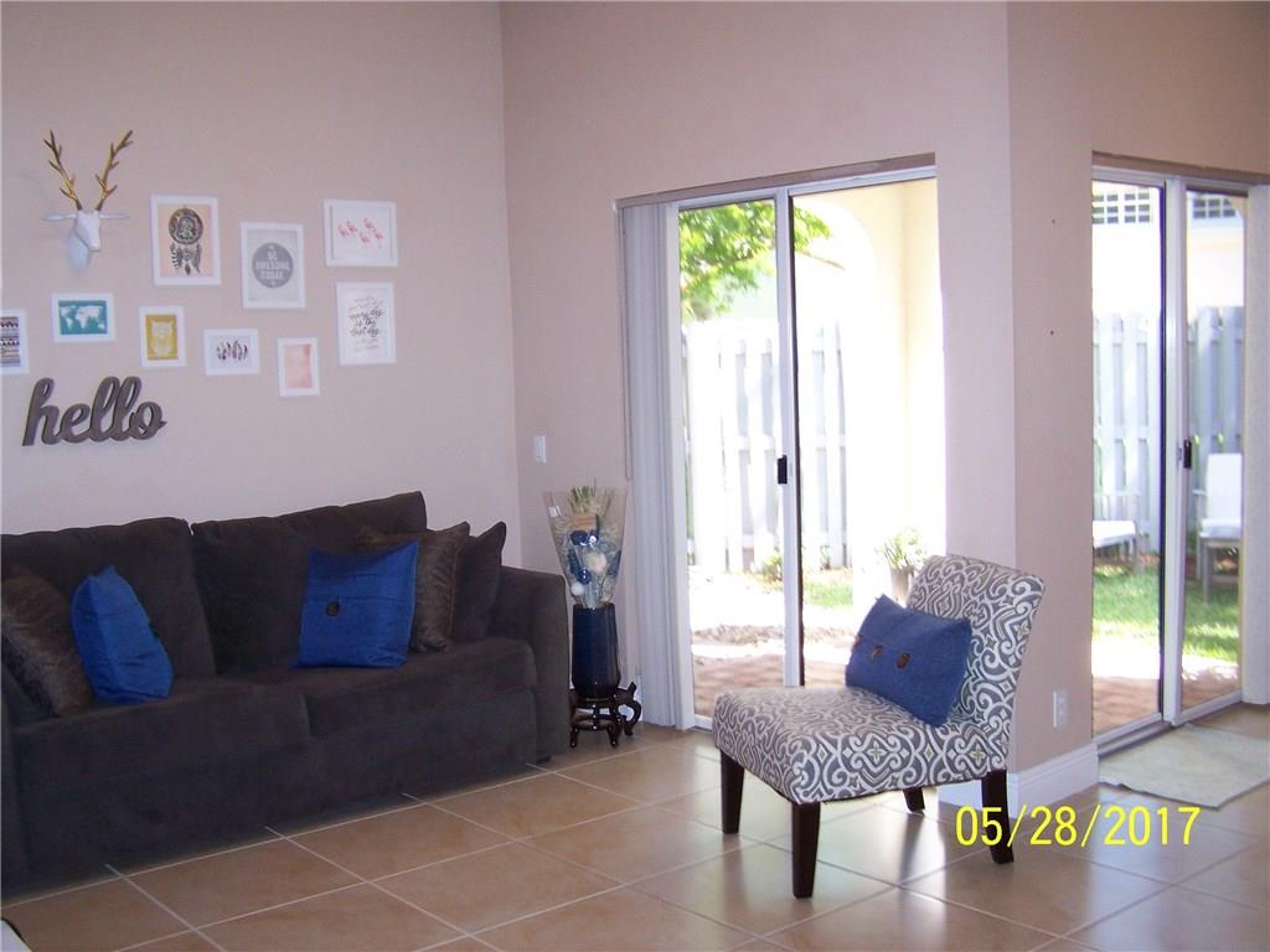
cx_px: 635
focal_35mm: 38
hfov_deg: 49.0
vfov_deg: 37.7
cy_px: 476
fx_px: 1394
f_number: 2.8
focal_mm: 6.3
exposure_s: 1/60
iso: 140
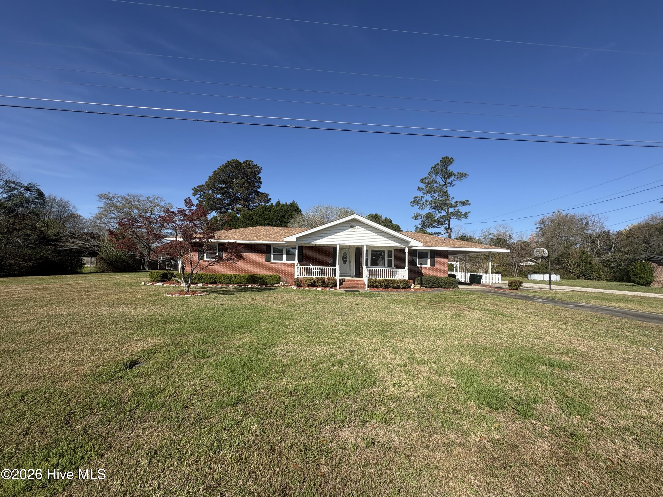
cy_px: 248
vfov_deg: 85.7
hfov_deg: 102.1
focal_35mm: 14
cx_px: 332
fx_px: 268
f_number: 2.2
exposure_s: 1/2273
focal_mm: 2.22
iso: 50
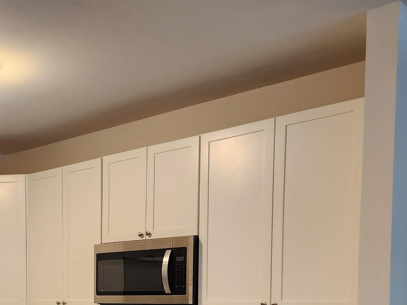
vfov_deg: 26.0
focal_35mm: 52
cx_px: -3
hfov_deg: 33.6
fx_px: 611
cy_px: 332
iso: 320
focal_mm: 6.4
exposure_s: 1/120
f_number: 1.8
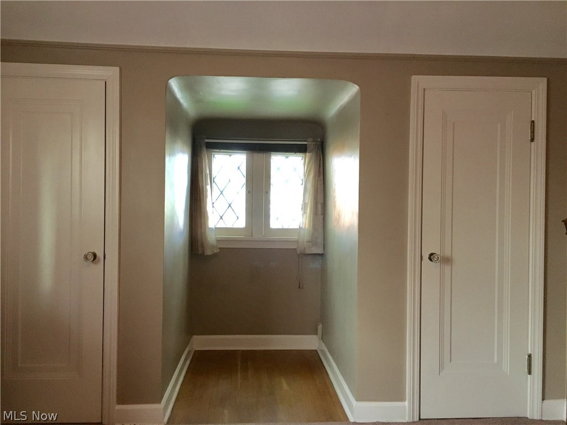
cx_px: 284
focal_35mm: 29
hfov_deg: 61.7
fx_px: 475
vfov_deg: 48.2
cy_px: 212
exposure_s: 1/15
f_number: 2.2
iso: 200
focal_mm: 4.15
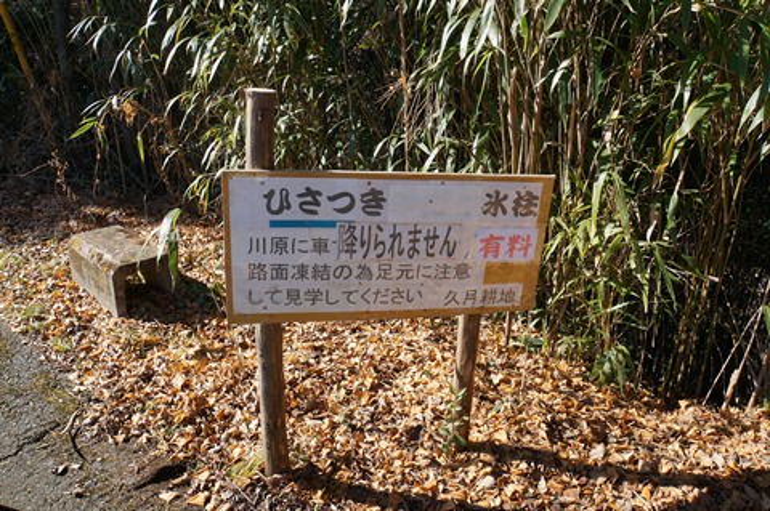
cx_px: 385
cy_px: 256
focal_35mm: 28
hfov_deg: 64.6
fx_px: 609
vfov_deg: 45.6
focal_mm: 19
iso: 100
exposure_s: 1/100
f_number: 8
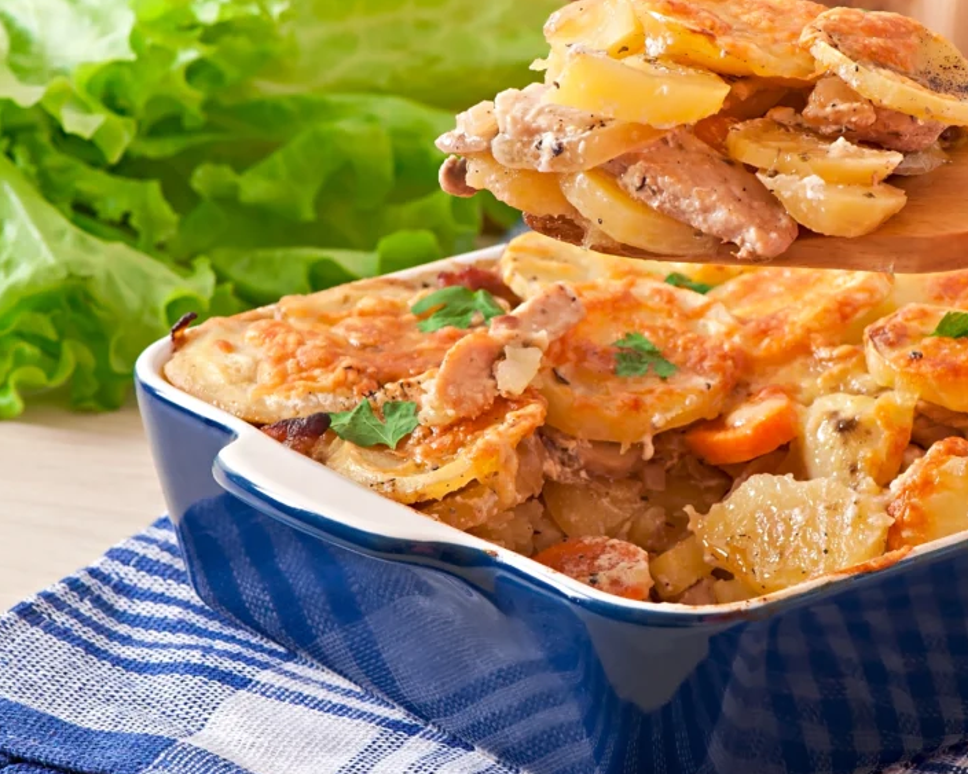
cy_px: 389
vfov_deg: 7.2
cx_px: 681
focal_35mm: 215
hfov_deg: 9.0
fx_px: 6150
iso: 100
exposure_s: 1/200
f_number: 10
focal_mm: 105
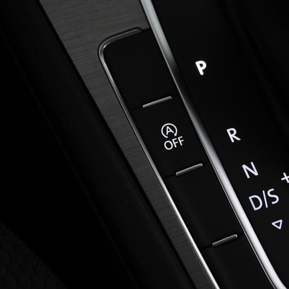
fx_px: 690
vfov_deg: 23.7
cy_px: 144
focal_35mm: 73
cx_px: 171
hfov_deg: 23.6
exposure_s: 1/60
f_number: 5.6
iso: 3200
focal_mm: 38
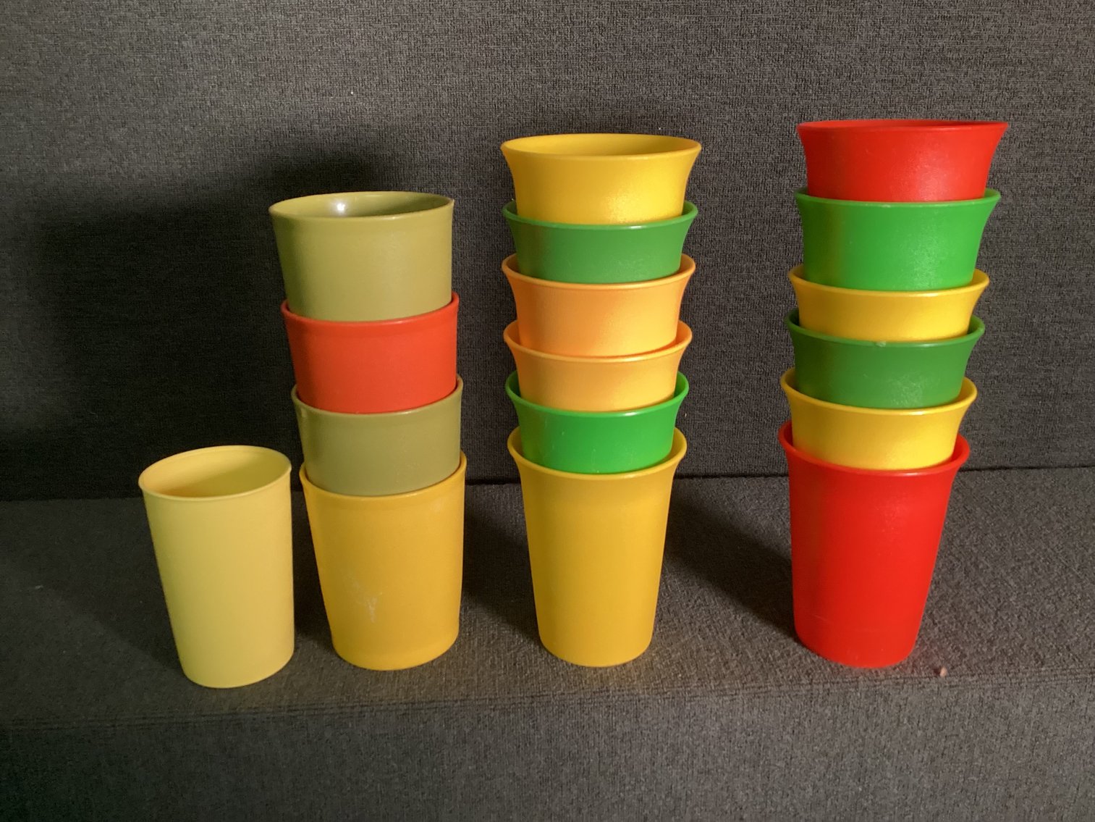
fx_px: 981
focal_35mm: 31
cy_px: 411
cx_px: 548
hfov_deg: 58.3
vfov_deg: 45.4
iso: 320
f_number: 2.4
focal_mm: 3.3
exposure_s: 1/60
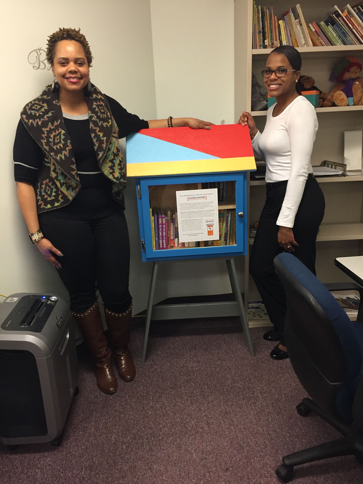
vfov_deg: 61.7
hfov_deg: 48.2
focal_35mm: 29
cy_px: 242
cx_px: 182
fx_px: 405
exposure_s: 1/30
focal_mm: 4.15
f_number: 2.2
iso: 125
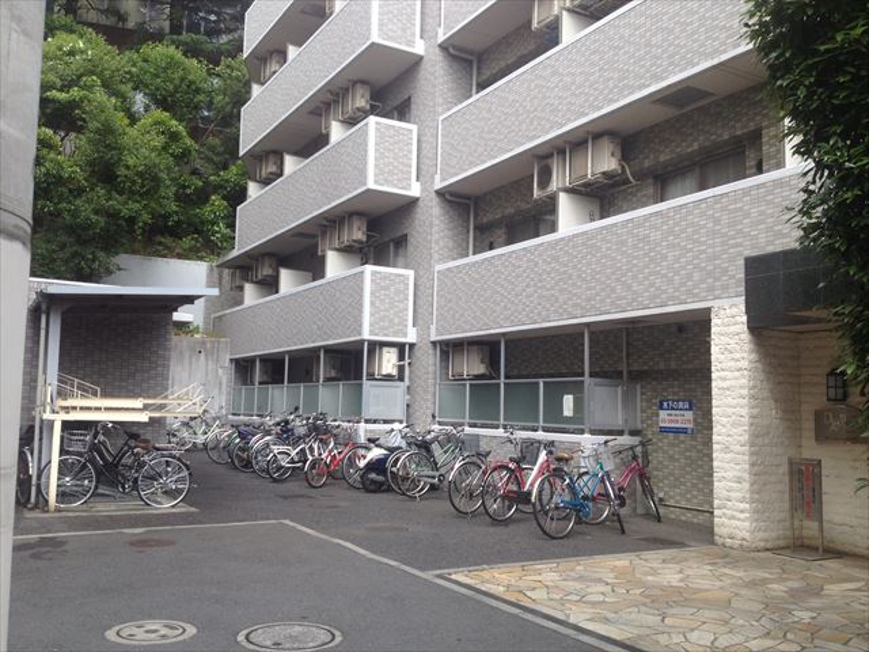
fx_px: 879
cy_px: 326
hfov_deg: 52.6
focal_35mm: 35
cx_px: 434
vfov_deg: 40.7
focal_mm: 4.28
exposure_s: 1/358
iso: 50
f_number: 2.4
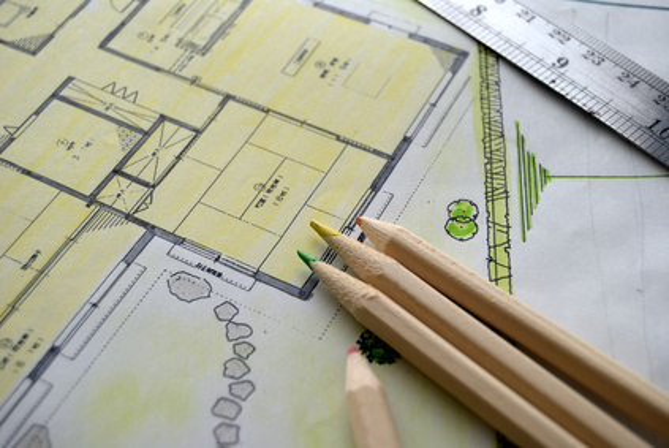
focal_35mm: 60
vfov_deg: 22.7
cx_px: 334
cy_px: 224
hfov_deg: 33.4
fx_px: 1116
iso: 100
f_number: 6.3
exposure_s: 1/30
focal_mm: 40
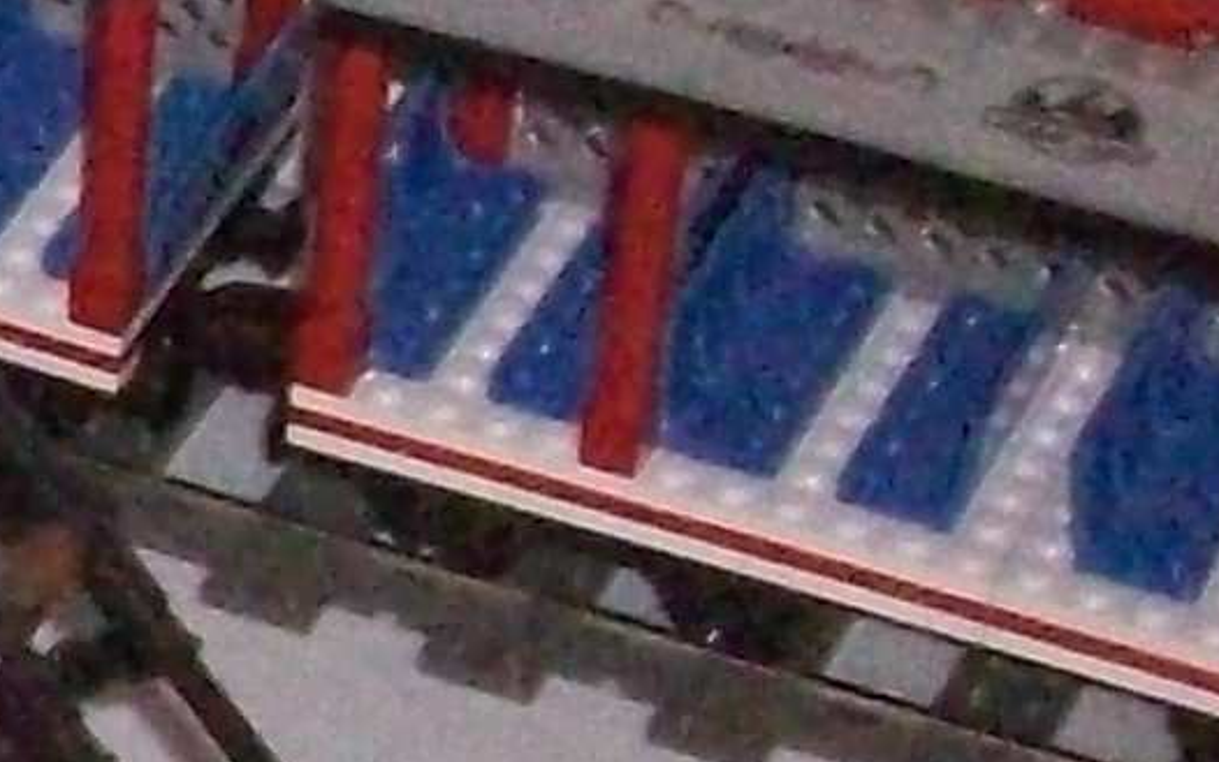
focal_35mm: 228
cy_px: 906
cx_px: -2148
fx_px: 7576
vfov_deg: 5.7
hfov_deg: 8.1
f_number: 2.8
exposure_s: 1/128
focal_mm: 6.2
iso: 800
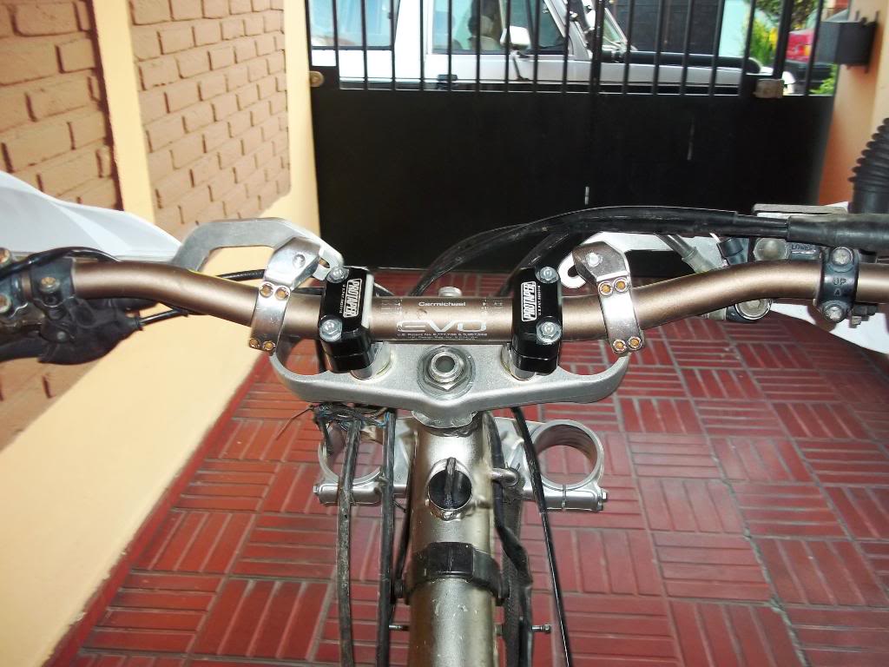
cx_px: 444
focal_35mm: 32
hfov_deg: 56.8
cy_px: 334
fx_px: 822
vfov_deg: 44.2
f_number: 2.9
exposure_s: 1/30
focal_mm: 5.7
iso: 80
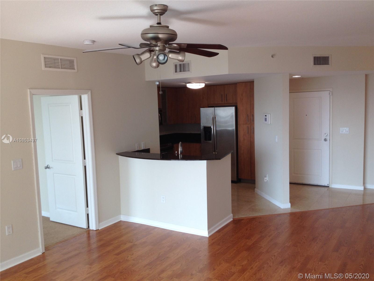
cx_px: 187
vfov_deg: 40.7
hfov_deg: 52.6
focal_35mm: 35
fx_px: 378
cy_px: 140
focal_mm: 4.28
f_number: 2.4
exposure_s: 1/122
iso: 50
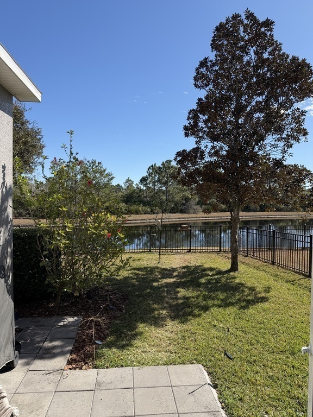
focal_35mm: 24
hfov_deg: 56.8
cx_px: 156
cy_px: 208
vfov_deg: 71.6
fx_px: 289
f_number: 1.78
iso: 80
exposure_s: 1/3759
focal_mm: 6.76
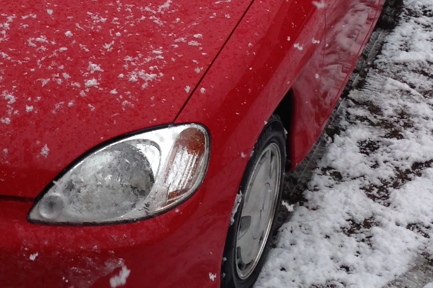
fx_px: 1227
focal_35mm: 102
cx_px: 189
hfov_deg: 20.0
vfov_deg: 13.1
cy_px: -59
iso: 50
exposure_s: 1/605
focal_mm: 4.13
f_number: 2.4
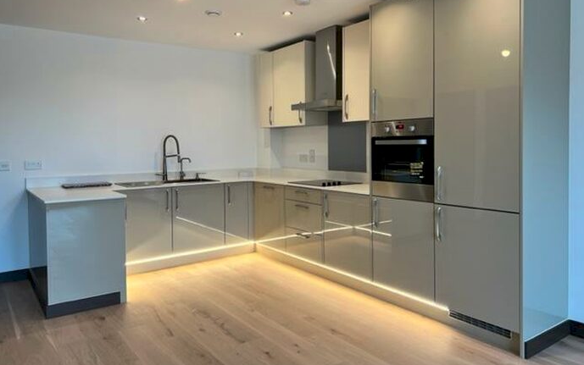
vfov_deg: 44.5
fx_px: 446
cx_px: 295
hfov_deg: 66.5
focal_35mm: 28
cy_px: 158
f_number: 1.5
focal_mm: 5.7
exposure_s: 1/121
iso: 80
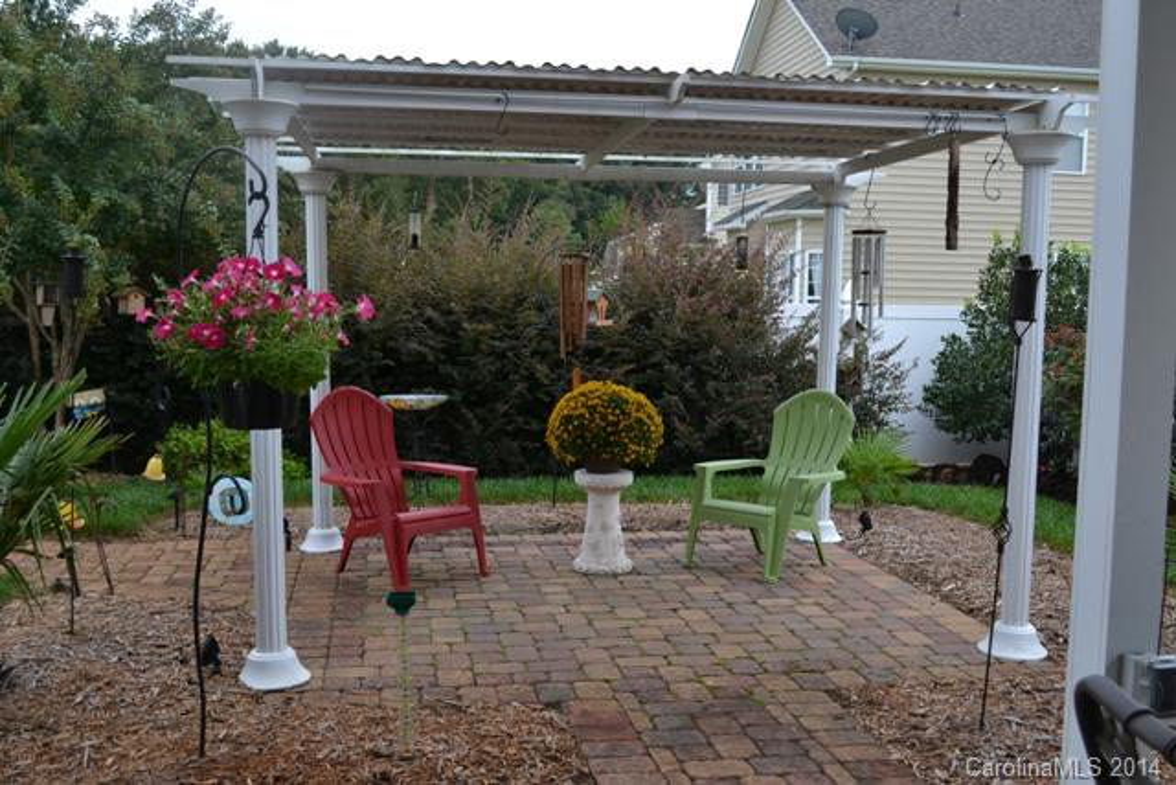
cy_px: 392
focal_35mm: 36
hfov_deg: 53.1
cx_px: 588
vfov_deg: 36.9
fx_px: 1176
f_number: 5.6
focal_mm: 24
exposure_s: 1/125
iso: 180
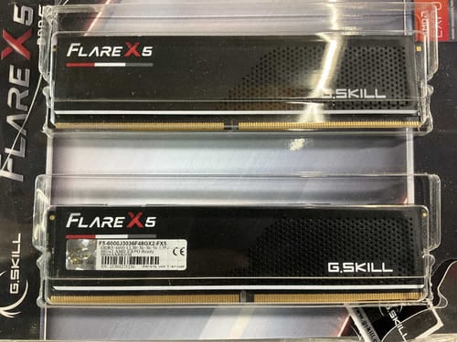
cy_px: 171
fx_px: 383
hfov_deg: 61.7
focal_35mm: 29
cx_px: 228
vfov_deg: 48.2
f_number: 1.8
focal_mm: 3
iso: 160
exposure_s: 1/50
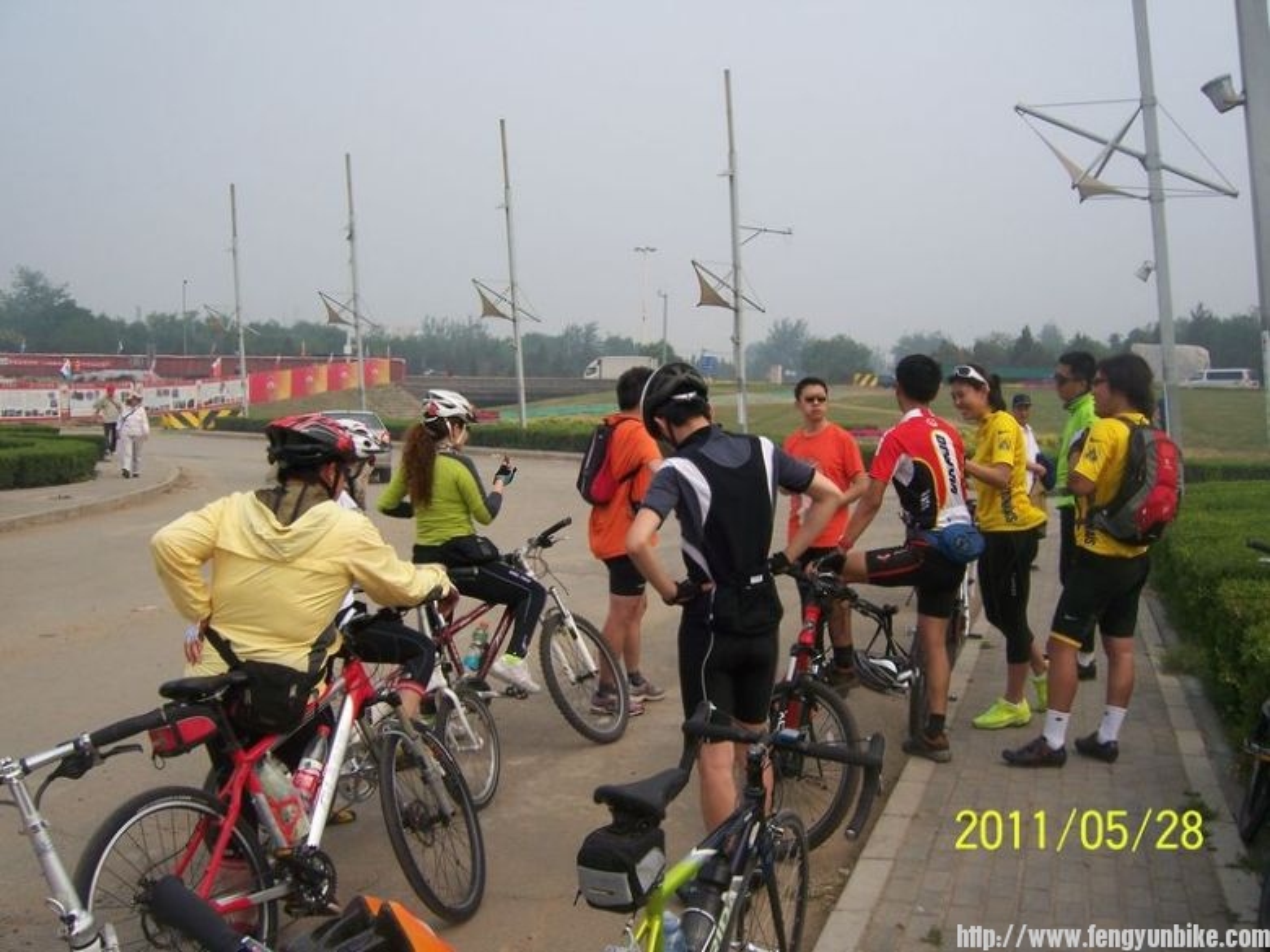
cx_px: 635
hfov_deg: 51.4
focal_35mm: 36
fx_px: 1321
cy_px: 476
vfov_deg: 39.7
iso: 80
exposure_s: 1/500
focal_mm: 6
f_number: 4.5
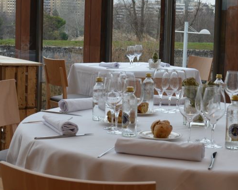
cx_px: 132
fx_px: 521
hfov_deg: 25.7
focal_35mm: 74
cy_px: 55
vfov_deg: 20.6
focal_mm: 26
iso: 100
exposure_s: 1/160
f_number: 6.3
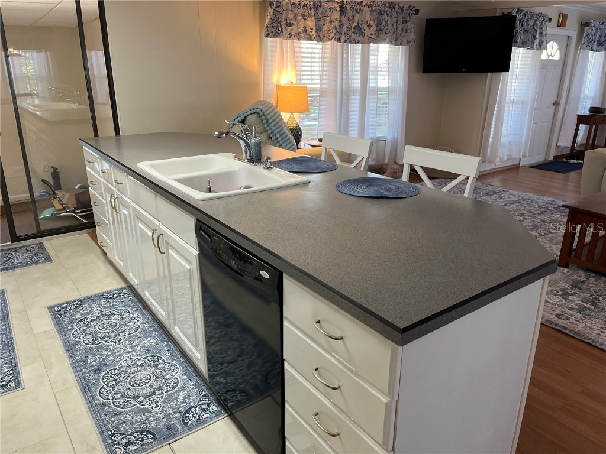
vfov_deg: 53.1
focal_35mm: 26
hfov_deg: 67.3
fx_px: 455
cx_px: 303
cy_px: 227
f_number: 1.6
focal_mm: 5.1
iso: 125
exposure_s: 1/120
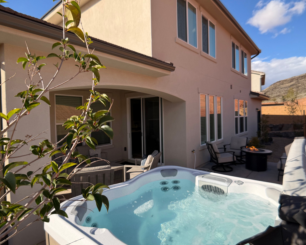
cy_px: 123
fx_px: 236
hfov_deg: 66.0
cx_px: 163
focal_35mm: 26
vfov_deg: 54.9
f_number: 1.78
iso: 80
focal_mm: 6.76
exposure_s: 1/3953
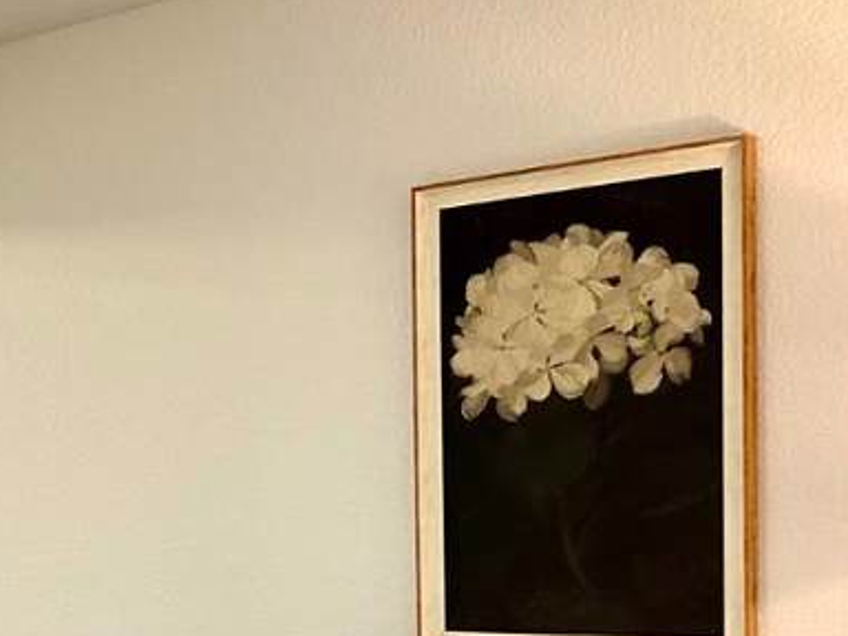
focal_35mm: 80
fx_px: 1960
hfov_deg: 21.2
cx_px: -369
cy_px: 625
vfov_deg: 18.0
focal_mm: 6.86
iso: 125
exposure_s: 1/60
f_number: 1.78
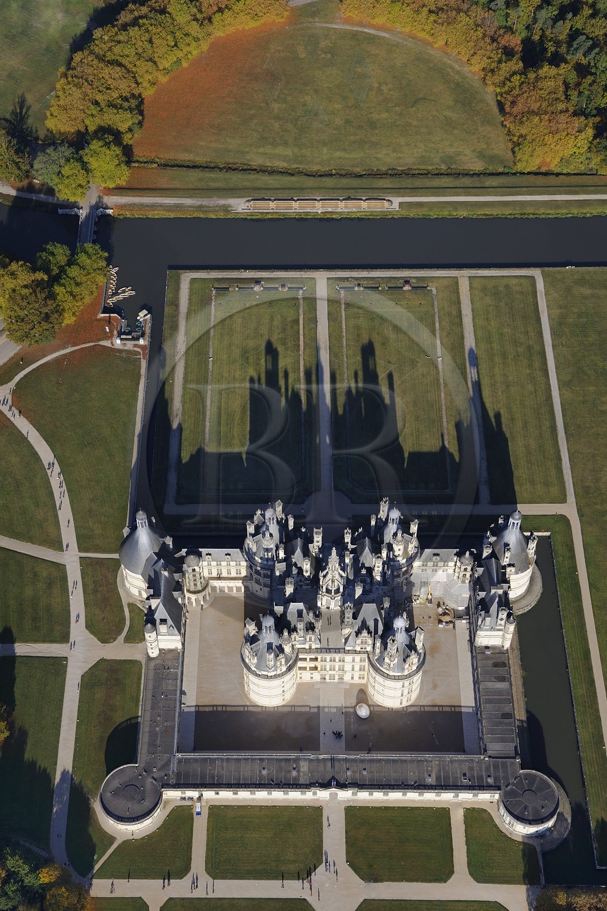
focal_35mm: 48
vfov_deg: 41.1
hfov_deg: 28.1
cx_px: 304
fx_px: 1214
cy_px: 456
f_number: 8
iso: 200
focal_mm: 48
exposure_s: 1/640
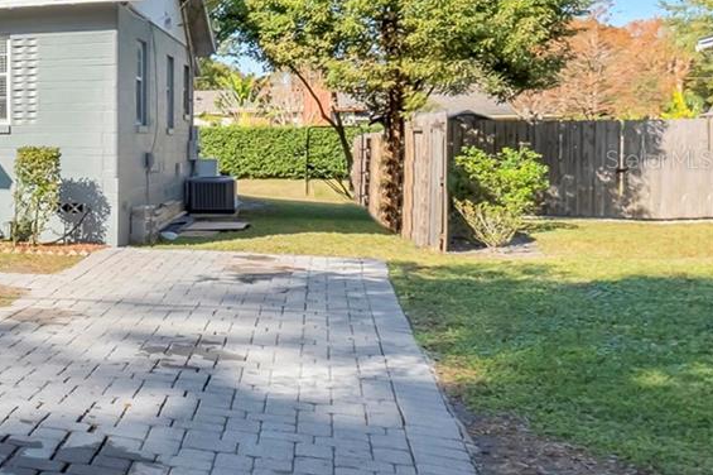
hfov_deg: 28.8
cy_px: 159
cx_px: -292
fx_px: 1009
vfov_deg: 26.3
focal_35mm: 51
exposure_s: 1/20
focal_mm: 12
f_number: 9
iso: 100
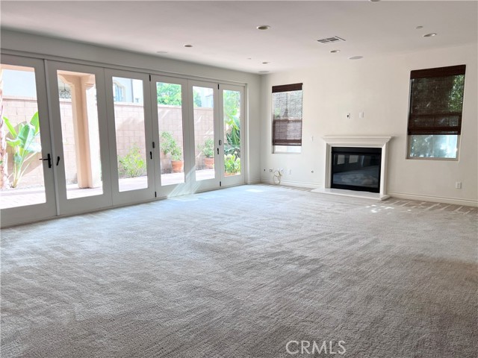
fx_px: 359
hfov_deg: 67.3
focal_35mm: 26
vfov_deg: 53.1
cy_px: 179
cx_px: 239
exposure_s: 1/153
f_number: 1.5
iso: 50
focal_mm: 5.7
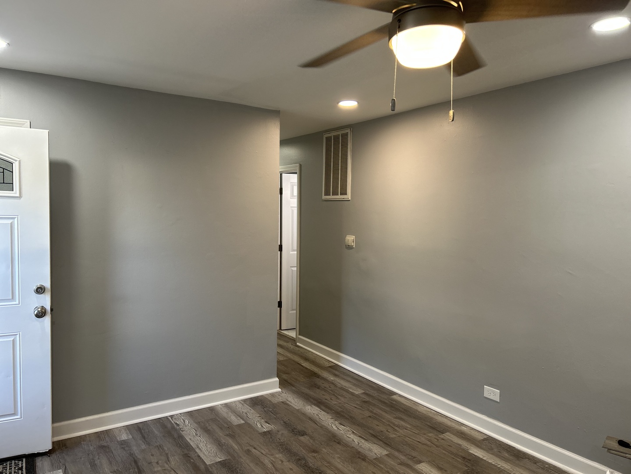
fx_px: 474
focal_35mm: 26
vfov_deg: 53.1
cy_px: 237
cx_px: 316
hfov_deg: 67.3
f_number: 1.5
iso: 100
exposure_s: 1/120
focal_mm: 5.7
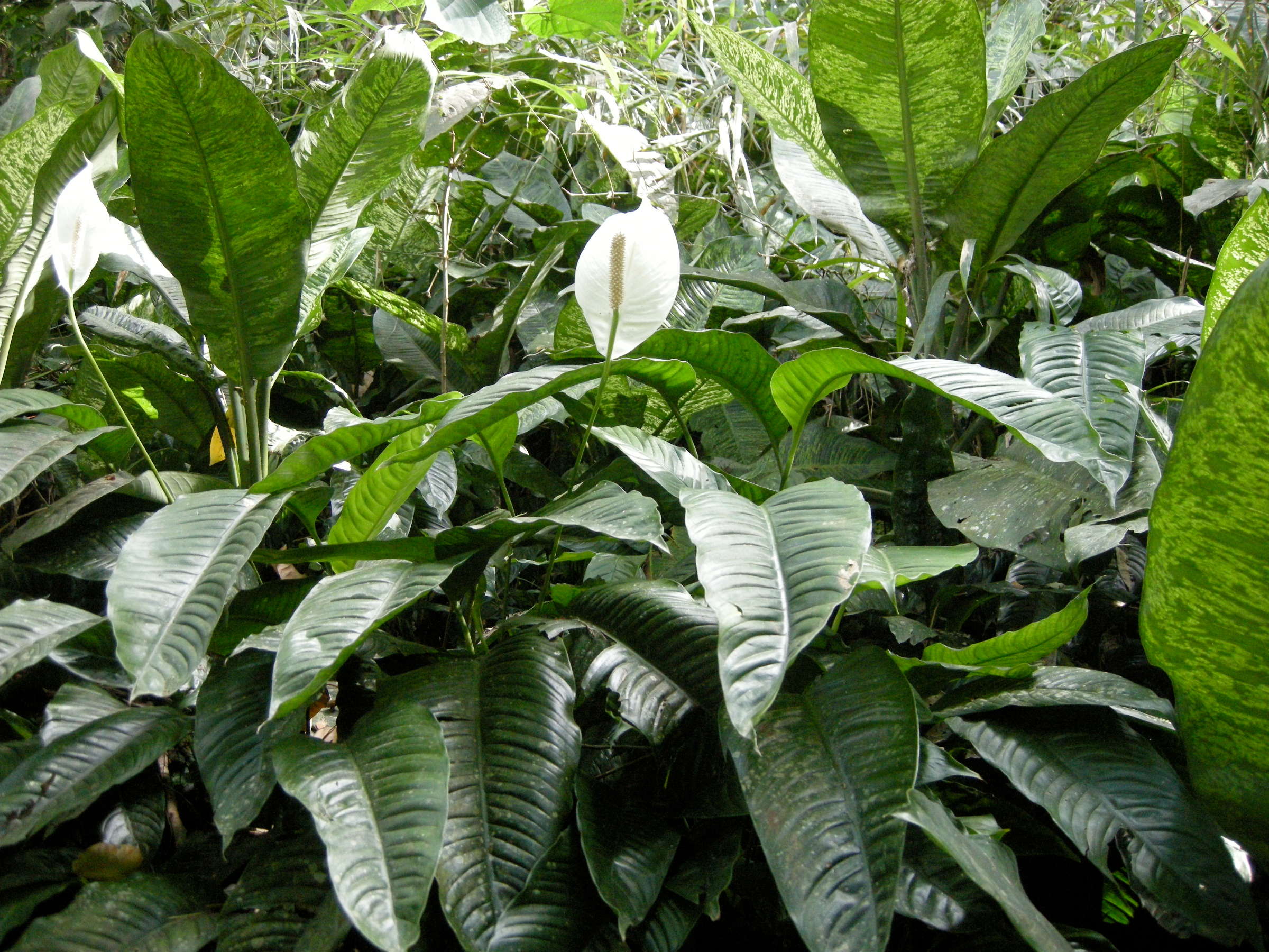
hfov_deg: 52.6
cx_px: 634
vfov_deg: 40.7
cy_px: 476
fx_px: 1283
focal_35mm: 35
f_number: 2.7
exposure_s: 1/46
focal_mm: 7.5
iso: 400
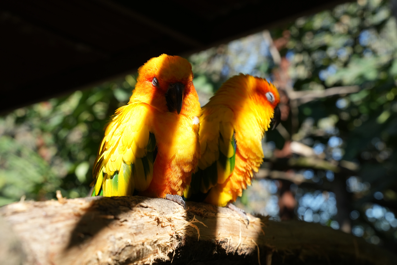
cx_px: 198
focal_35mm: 70
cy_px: 132
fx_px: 772
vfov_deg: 19.5
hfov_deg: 28.8
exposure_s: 1/100
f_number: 11
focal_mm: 70
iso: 250
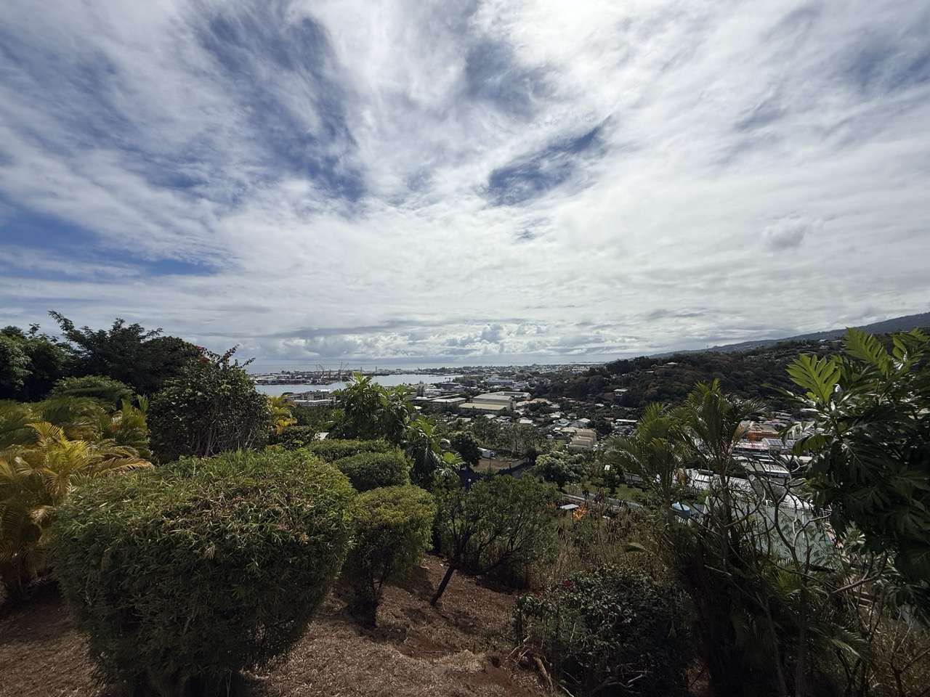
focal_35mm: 14
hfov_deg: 102.1
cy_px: 348
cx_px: 465
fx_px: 376
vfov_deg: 85.7
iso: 32
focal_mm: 2.22
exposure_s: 1/7634
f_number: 2.2
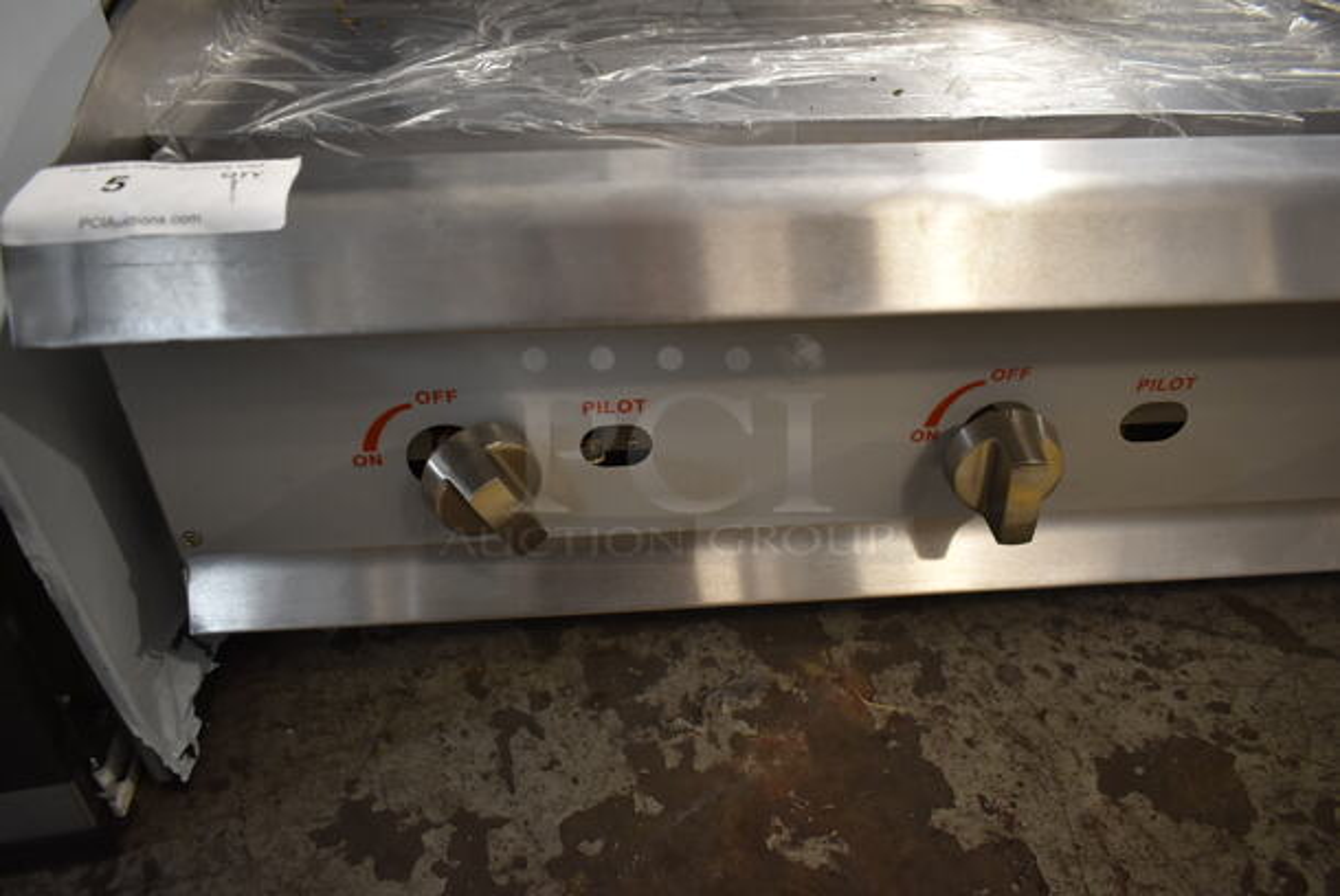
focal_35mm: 27
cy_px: 448
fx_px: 1006
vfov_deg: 48.0
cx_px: 670
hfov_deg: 67.3
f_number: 3.5
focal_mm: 18
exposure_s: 1/30
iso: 720
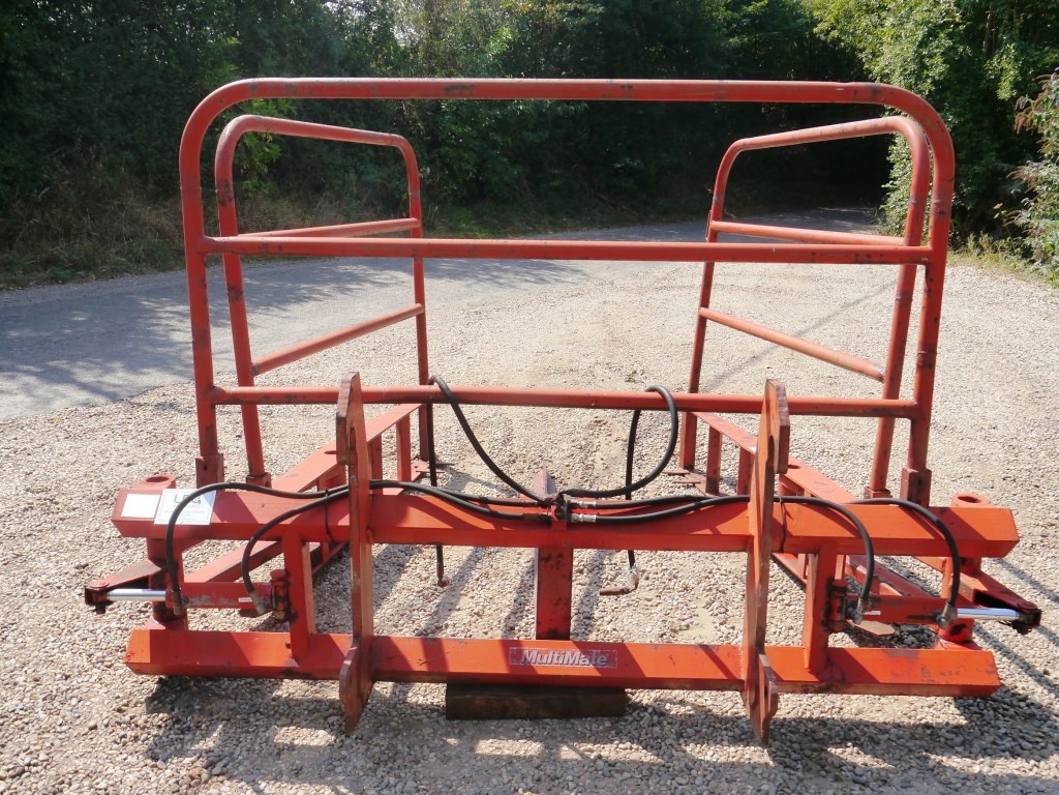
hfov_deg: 56.8
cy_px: 398
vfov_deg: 44.2
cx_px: 530
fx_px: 979
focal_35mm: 32
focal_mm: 16
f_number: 7.1
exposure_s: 1/320
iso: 160
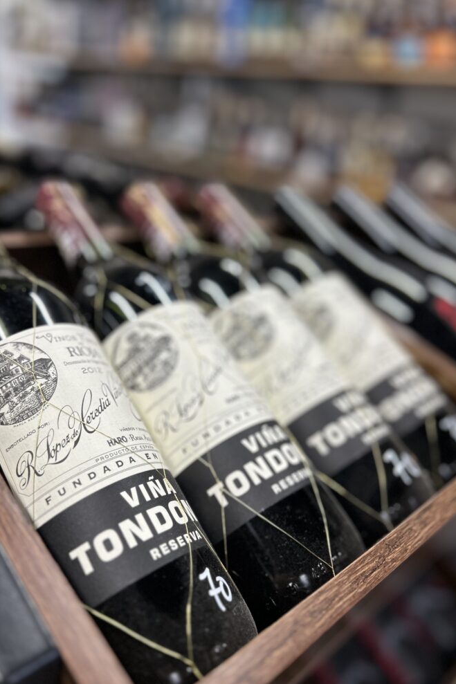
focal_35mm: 28
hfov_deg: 46.3
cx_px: 199
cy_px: 349
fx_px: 532
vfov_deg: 65.5
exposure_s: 1/120
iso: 100
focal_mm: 5.7
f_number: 1.5
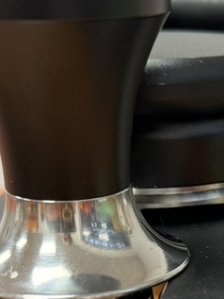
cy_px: 271
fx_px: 871
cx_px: 282
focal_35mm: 101
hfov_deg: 14.1
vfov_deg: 19.1
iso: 125
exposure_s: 1/100
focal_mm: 6.76
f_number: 1.78
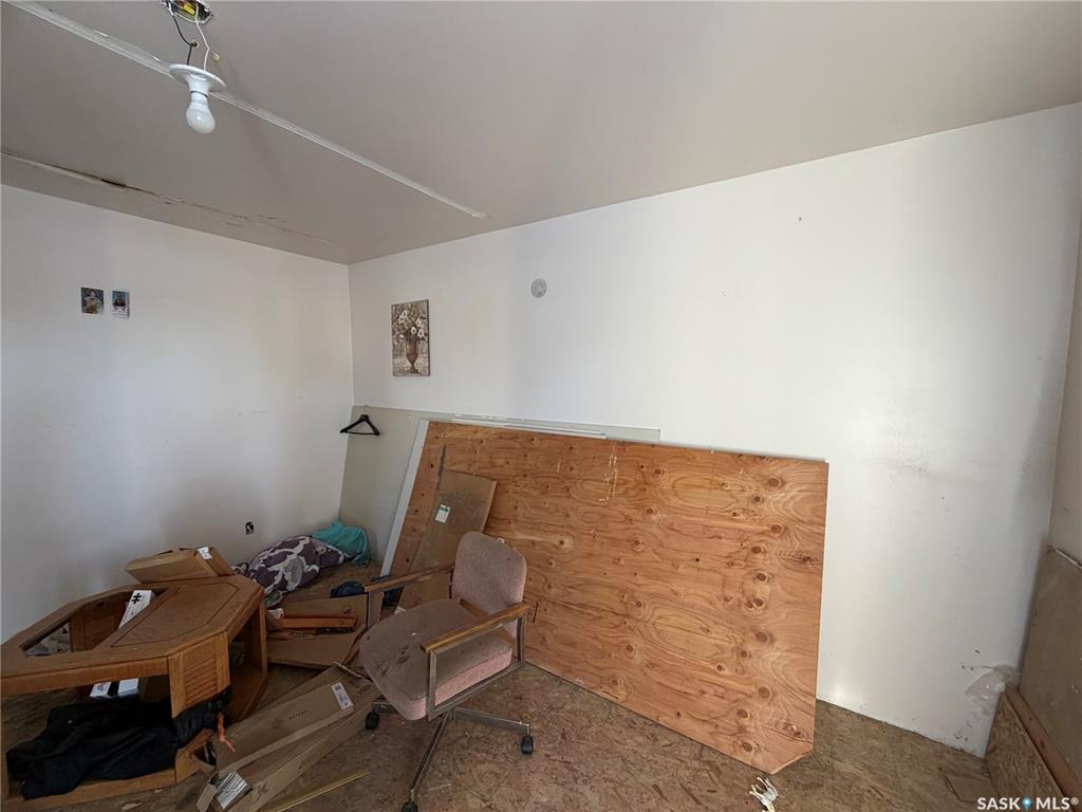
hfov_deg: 102.1
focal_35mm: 14
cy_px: 406
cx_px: 541
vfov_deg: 85.7
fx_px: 438
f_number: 2.2
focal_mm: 2.22
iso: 200
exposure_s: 1/121
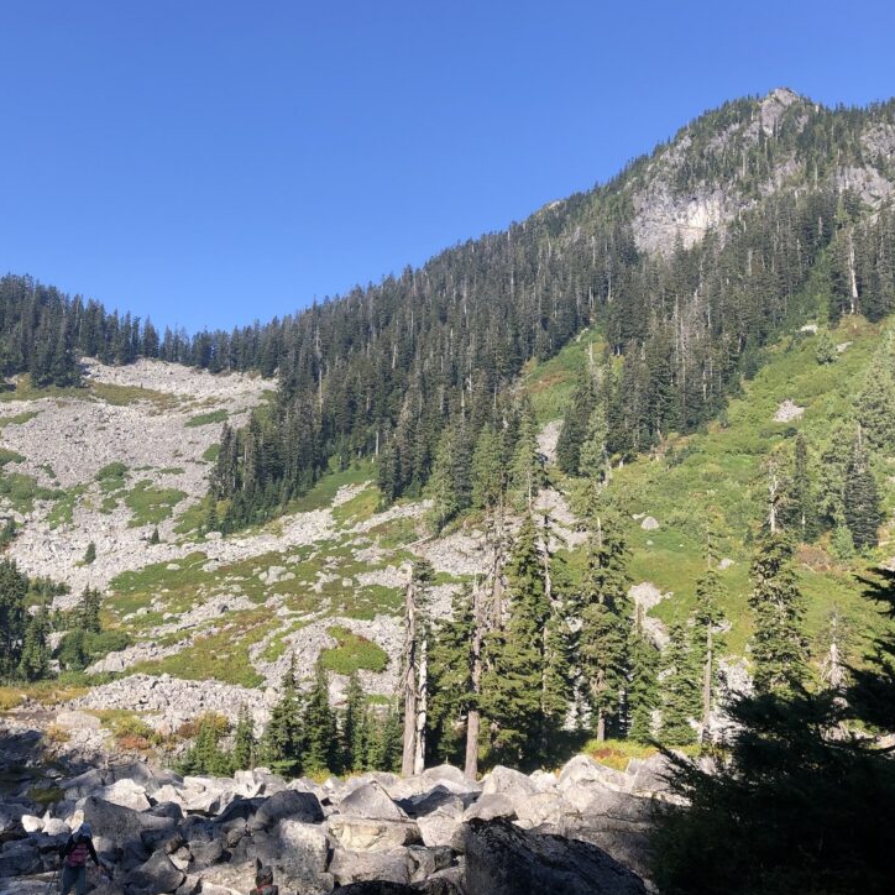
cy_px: 452
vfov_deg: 47.2
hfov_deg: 46.8
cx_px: 333
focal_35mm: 35
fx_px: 1024
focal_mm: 3.99
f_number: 1.8
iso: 20
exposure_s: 1/972
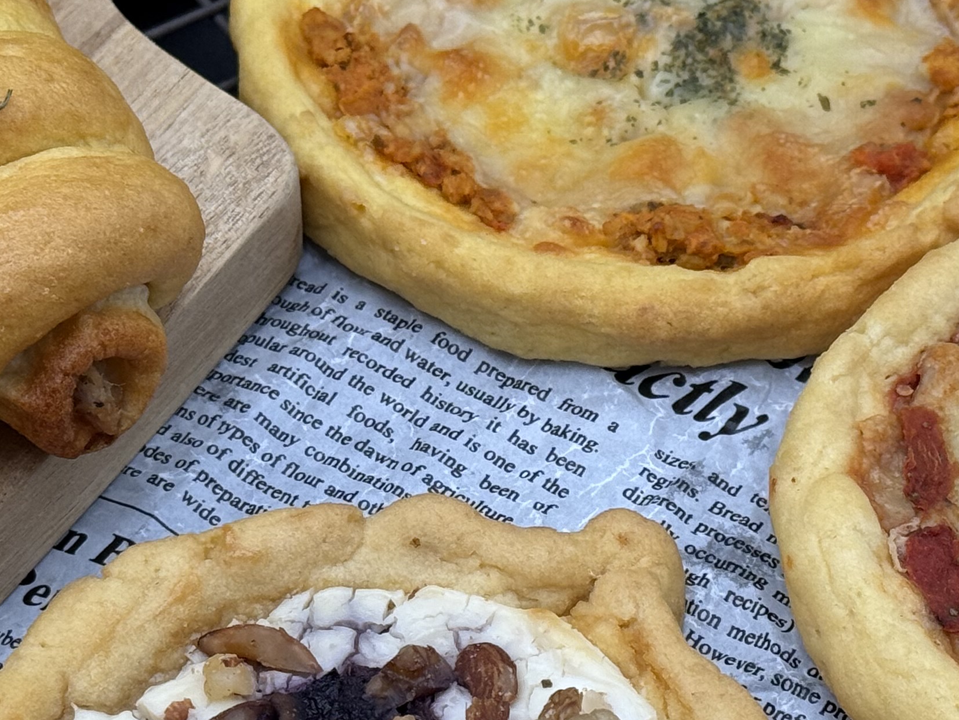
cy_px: 435
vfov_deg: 12.7
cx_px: 455
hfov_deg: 16.8
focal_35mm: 117
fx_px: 3242
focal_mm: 6.76
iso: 100
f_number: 1.78
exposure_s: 1/105
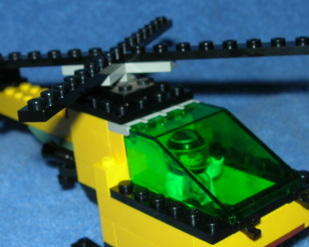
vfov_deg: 20.2
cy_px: 139
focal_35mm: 76
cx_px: 154
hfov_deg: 25.1
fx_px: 695
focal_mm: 7.8
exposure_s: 1/60.1
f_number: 4.8
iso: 64
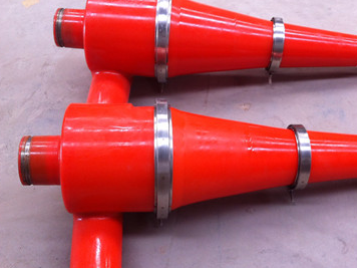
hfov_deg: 38.6
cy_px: 136
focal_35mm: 49
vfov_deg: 29.7
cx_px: 228
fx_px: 505
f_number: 2.8
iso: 100
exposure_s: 1/30
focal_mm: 3.85
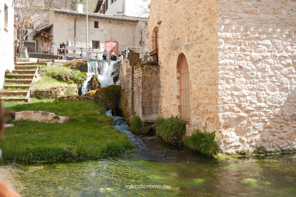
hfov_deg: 47.4
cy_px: 98
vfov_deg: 32.6
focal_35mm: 41
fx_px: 337
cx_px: 148
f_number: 3.2
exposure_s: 1/550
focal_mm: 27
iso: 160
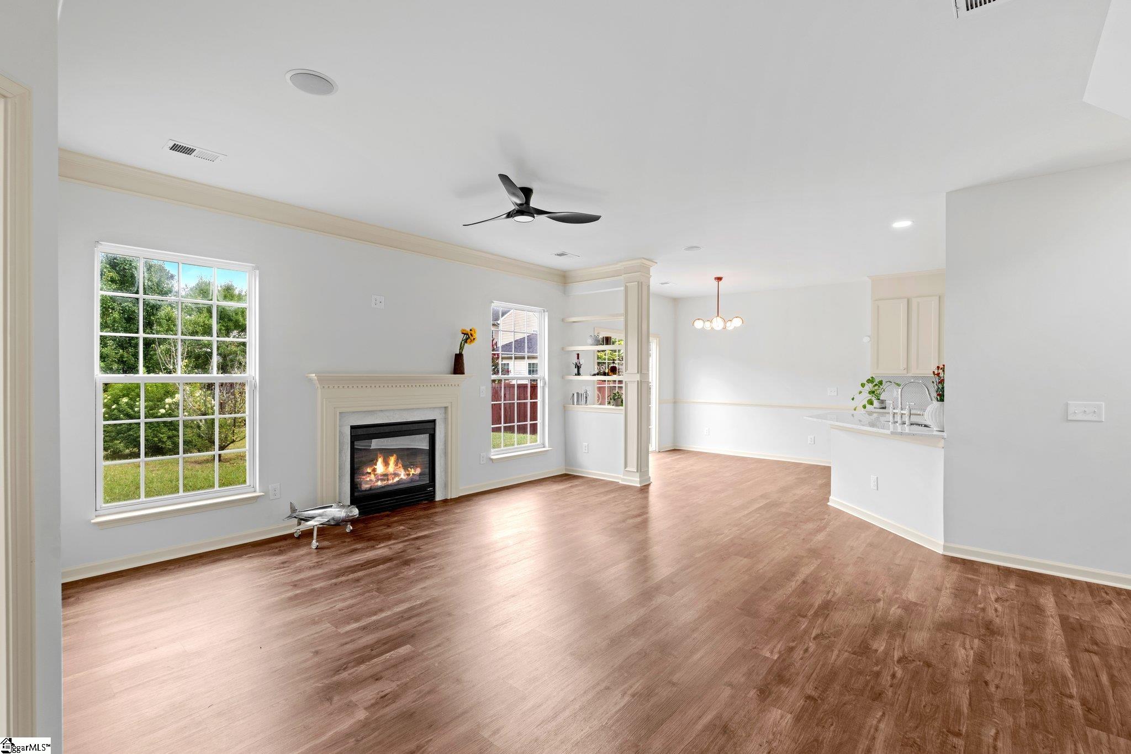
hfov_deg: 95.0
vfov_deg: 72.0
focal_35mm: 16
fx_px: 518
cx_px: 566
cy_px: 377
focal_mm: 16.5
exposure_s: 1/4
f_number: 9
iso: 250
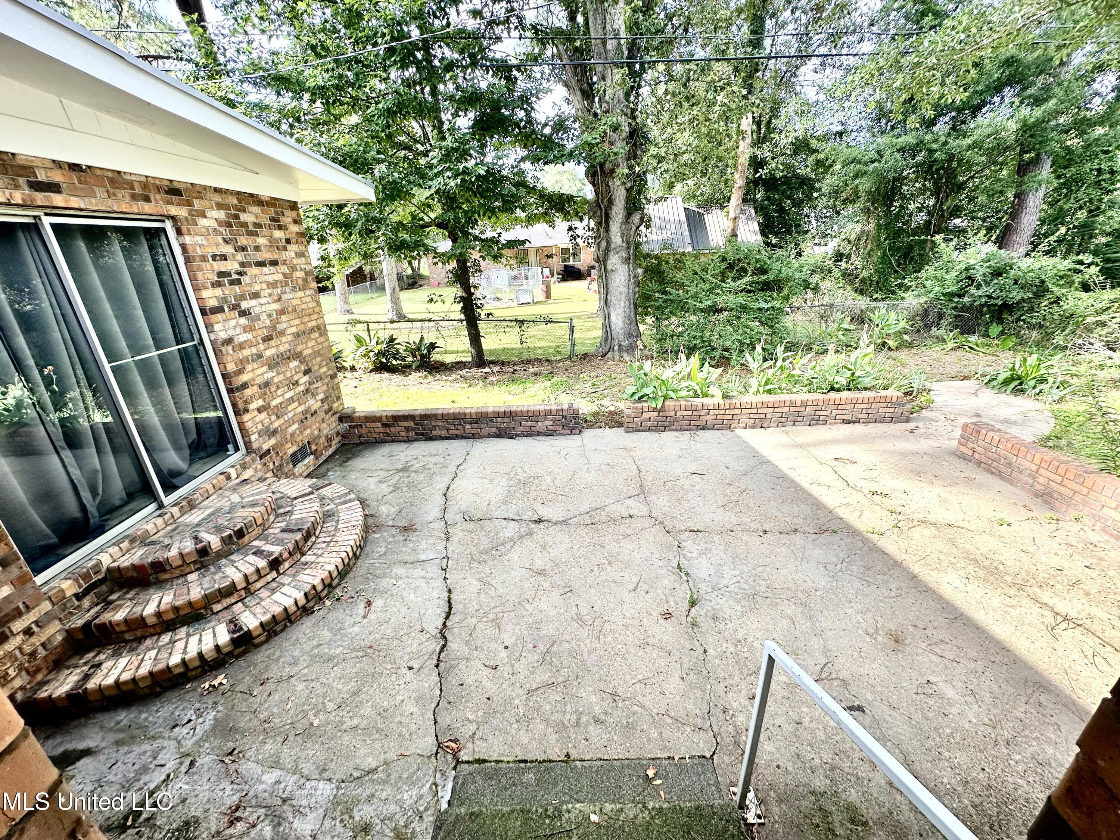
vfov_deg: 85.7
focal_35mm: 14
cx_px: 560
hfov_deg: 102.1
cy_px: 420
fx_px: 453
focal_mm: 2.22
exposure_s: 1/308
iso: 40
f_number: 2.2
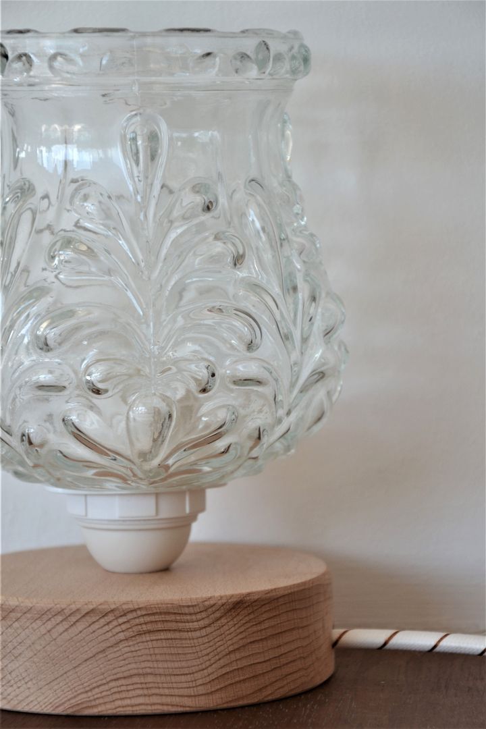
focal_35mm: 128
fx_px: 2582
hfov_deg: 10.8
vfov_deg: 16.1
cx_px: 243
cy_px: 364
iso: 400
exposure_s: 1/160
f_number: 5.6
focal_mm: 85
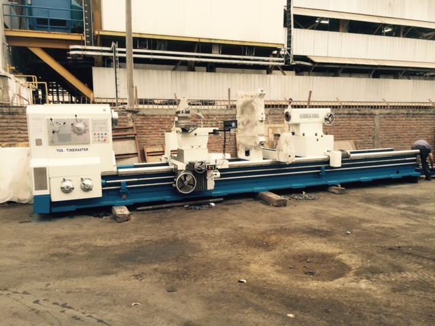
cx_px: 218
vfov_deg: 48.2
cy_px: 163
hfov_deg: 61.7
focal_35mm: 29
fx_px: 364
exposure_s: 1/120
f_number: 2.2
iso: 50
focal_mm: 4.15
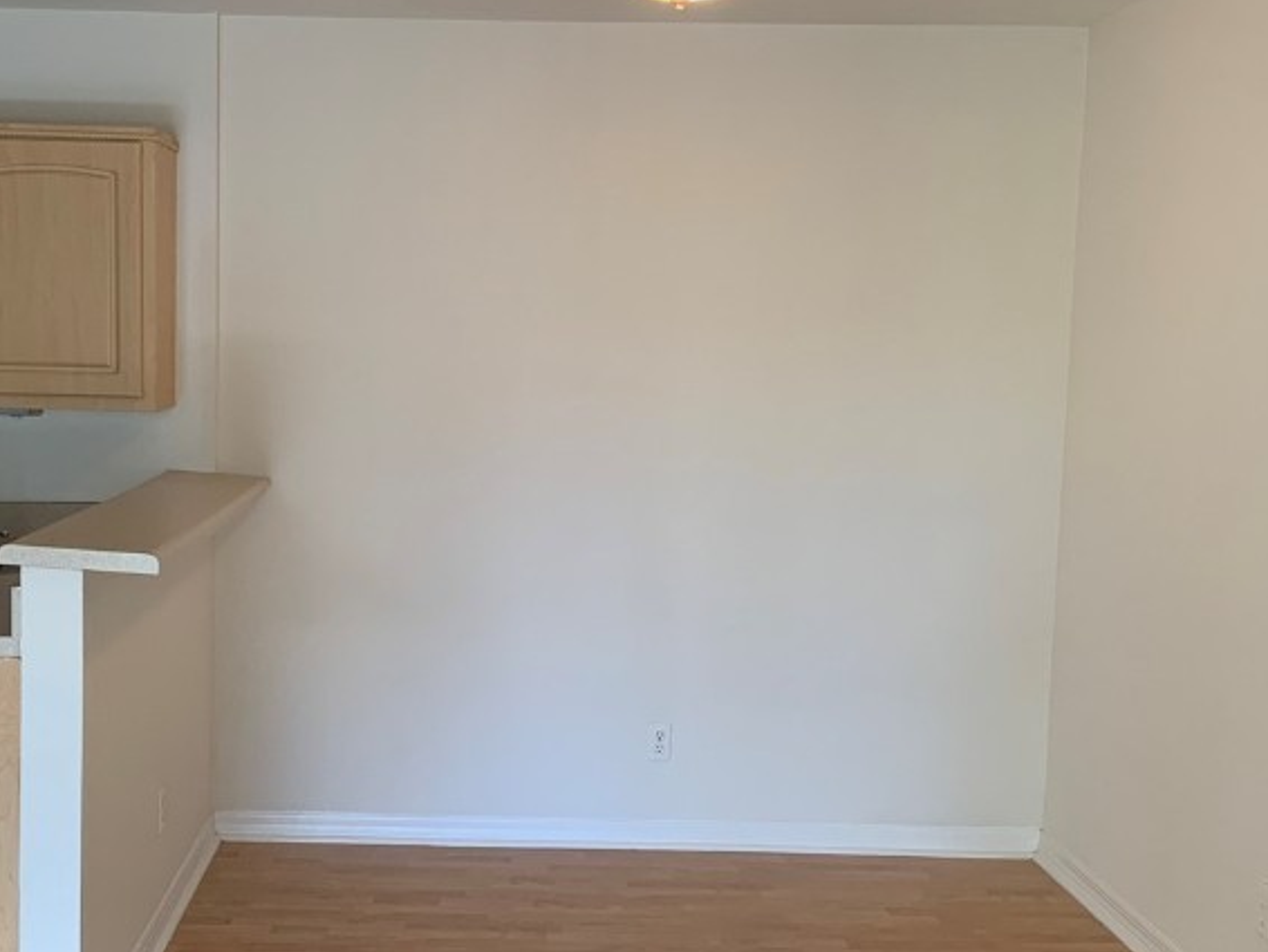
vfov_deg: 30.9
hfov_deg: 40.0
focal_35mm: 47
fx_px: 1722
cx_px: 448
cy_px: 491
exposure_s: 1/60
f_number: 1.8
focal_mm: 4.25
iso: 100
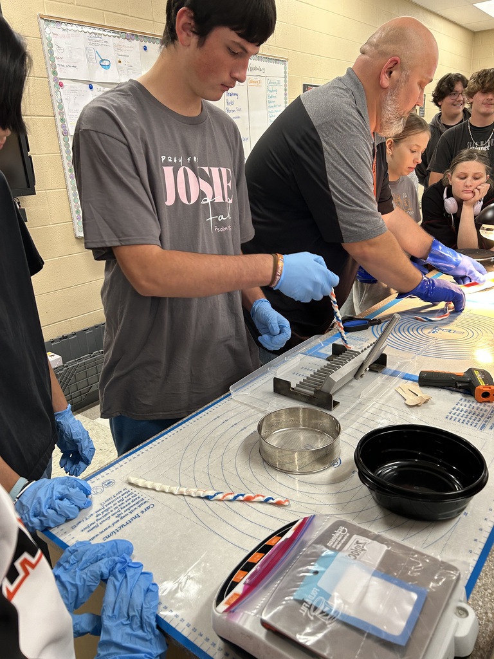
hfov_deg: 53.1
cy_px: 330
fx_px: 495
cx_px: 247
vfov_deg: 67.3
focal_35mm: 26
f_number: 1.5
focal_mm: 5.7
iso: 80
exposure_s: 1/60
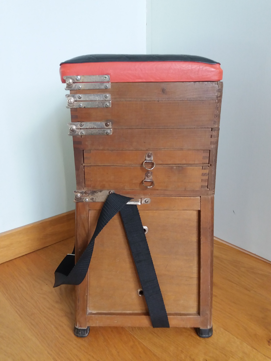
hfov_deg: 49.7
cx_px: 136
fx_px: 292
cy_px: 180
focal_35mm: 28
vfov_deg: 63.4
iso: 160
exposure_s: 1/33
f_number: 1.9
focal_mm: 3.7
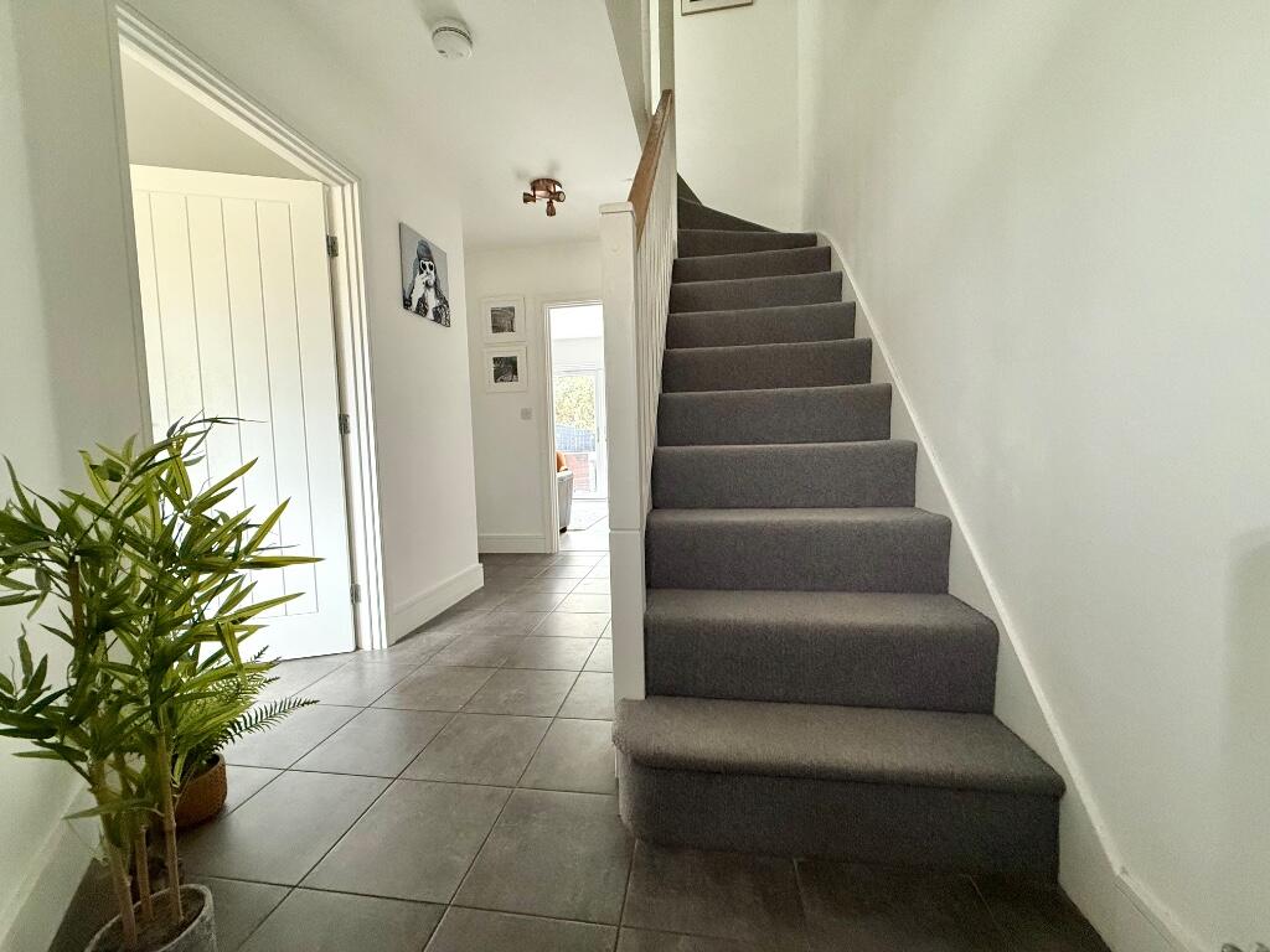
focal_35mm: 14
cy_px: 476
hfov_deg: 102.1
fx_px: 514
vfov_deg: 85.7
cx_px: 635
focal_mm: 2.22
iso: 500
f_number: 2.2
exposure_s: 1/60
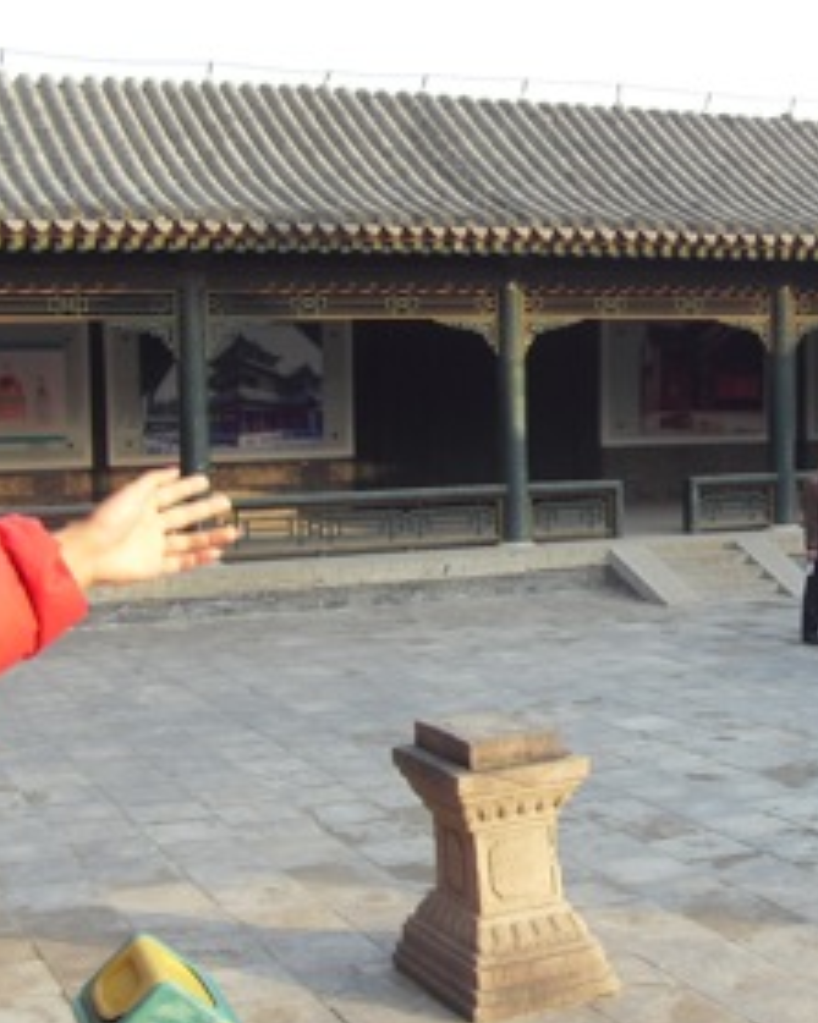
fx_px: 1817
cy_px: 532
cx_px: 587
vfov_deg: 31.5
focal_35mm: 60
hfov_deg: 25.2
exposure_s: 1/180
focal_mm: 6.6
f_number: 3.5
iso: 80
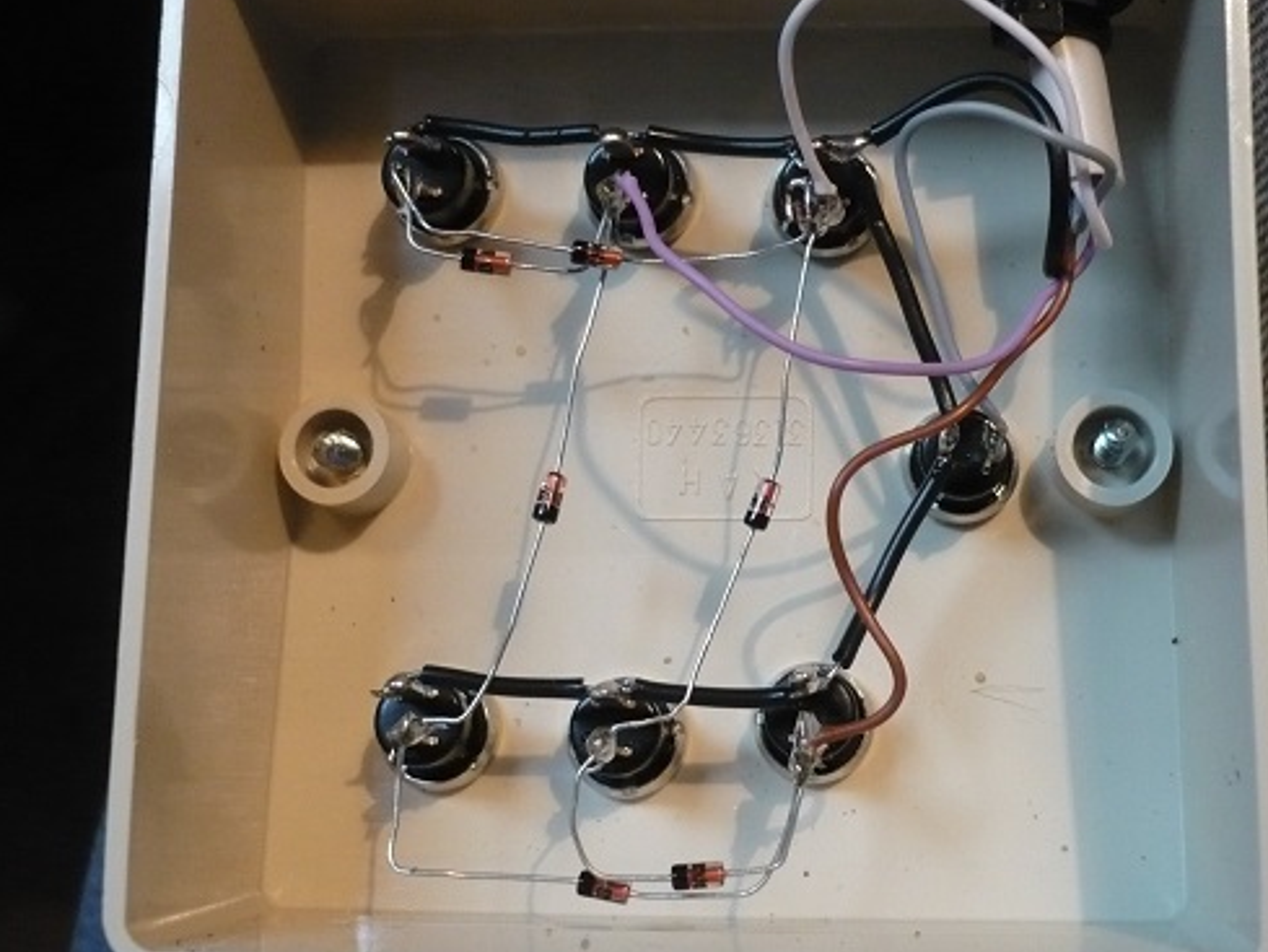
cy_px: 432
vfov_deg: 32.9
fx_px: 1612
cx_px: 764
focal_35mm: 44
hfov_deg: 42.7
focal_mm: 5.8
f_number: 2.8
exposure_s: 1/60
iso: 400
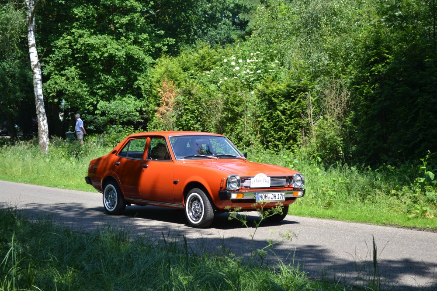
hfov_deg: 28.1
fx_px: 874
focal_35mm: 72
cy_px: 146
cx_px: 218
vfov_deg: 18.9
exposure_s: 1/160
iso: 100
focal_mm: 48
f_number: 6.3
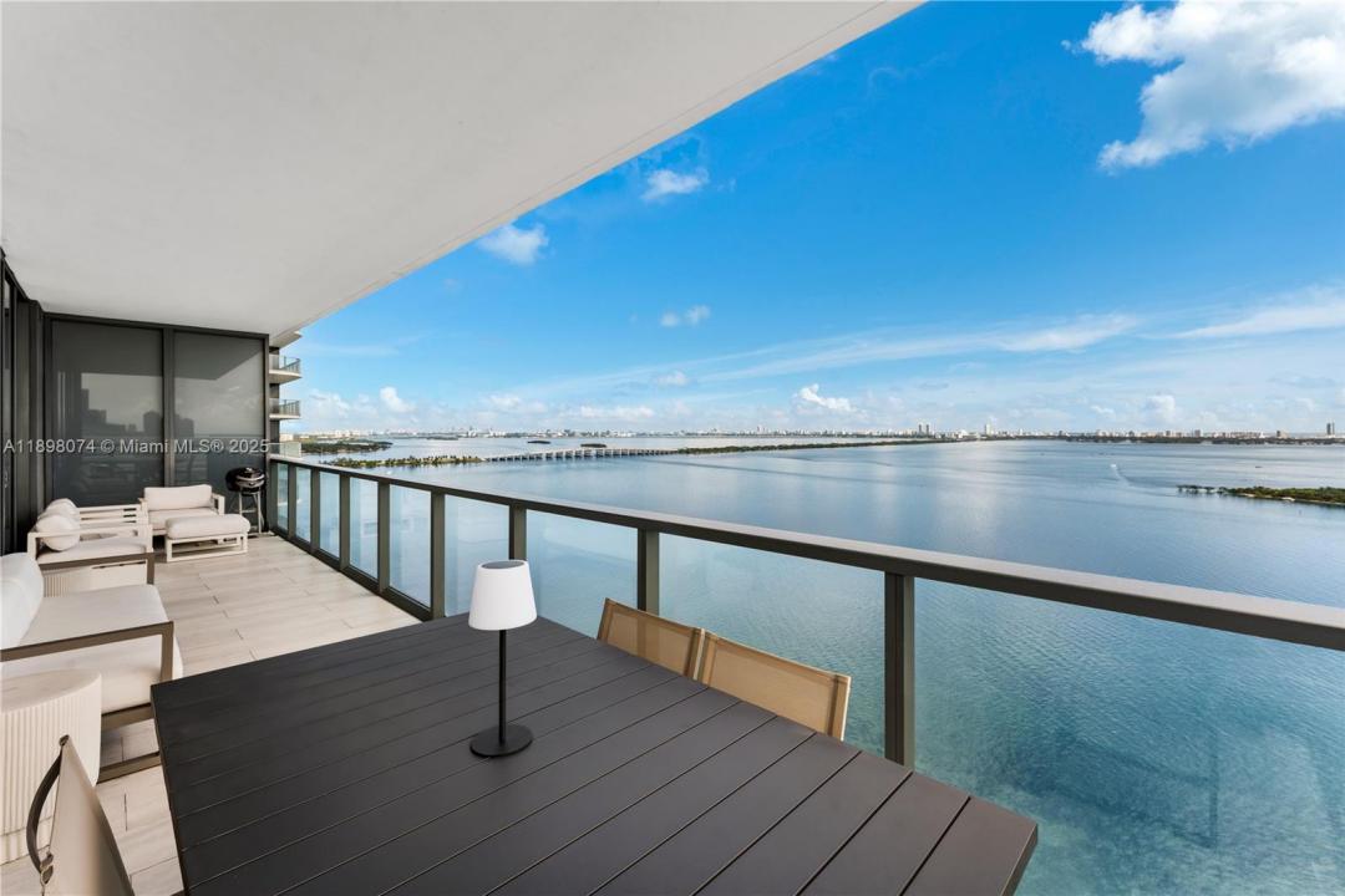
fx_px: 523
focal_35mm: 14
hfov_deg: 104.3
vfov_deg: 81.2
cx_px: 672
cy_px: 448
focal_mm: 14
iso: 125
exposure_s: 1/80
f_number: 11
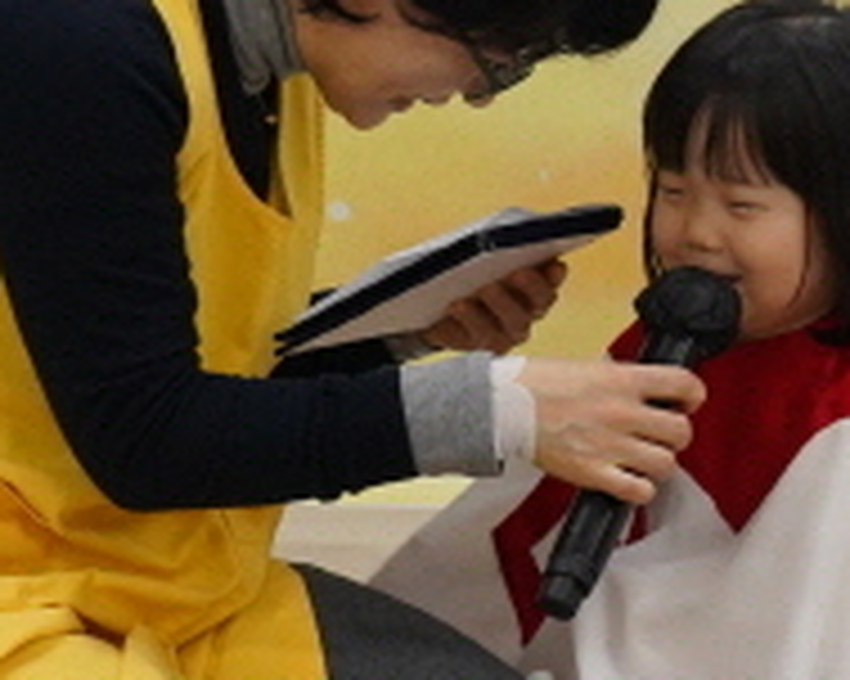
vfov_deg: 6.3
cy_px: 27
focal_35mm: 244
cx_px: 1862
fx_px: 6135
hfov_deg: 7.5
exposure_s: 1/125
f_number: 6.3
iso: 2500
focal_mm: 41
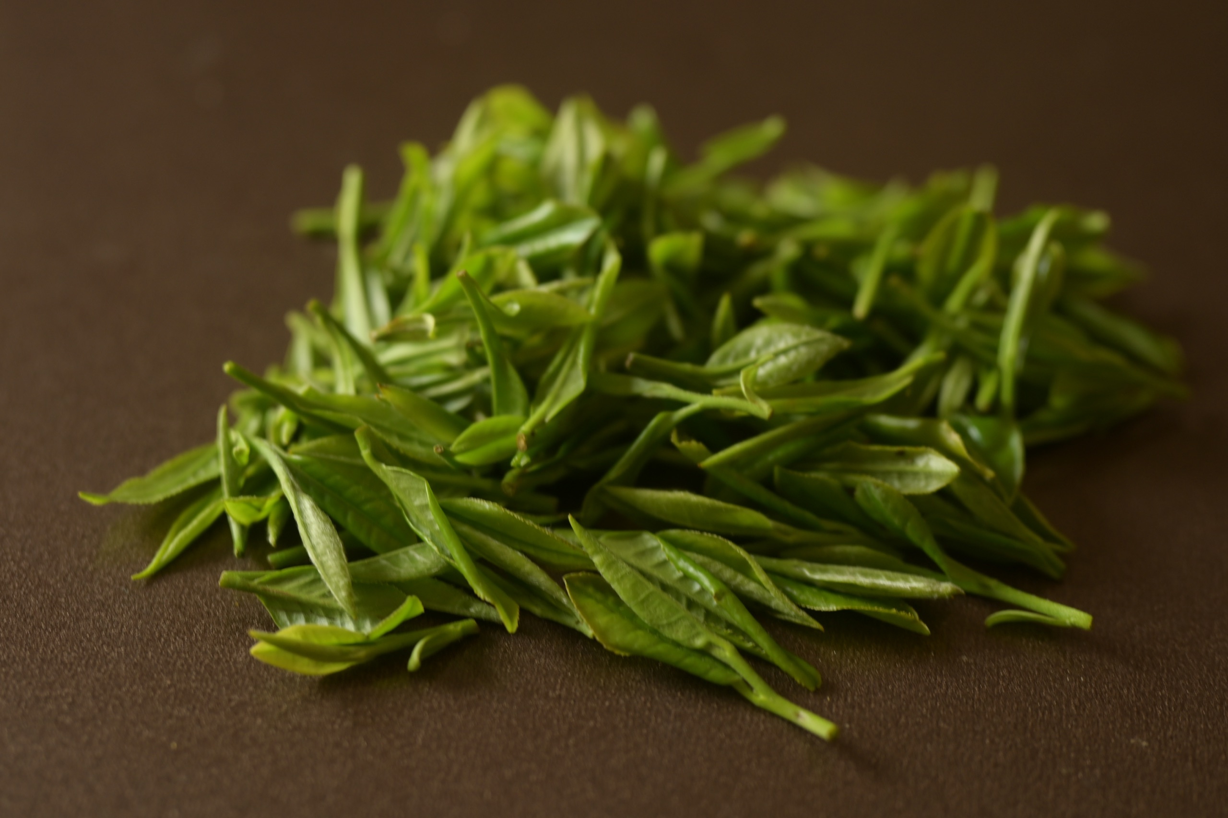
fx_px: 2558
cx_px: 614
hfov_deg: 27.0
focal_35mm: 75
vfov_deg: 18.2
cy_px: 409
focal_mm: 50
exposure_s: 1/30
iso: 160
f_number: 2.5
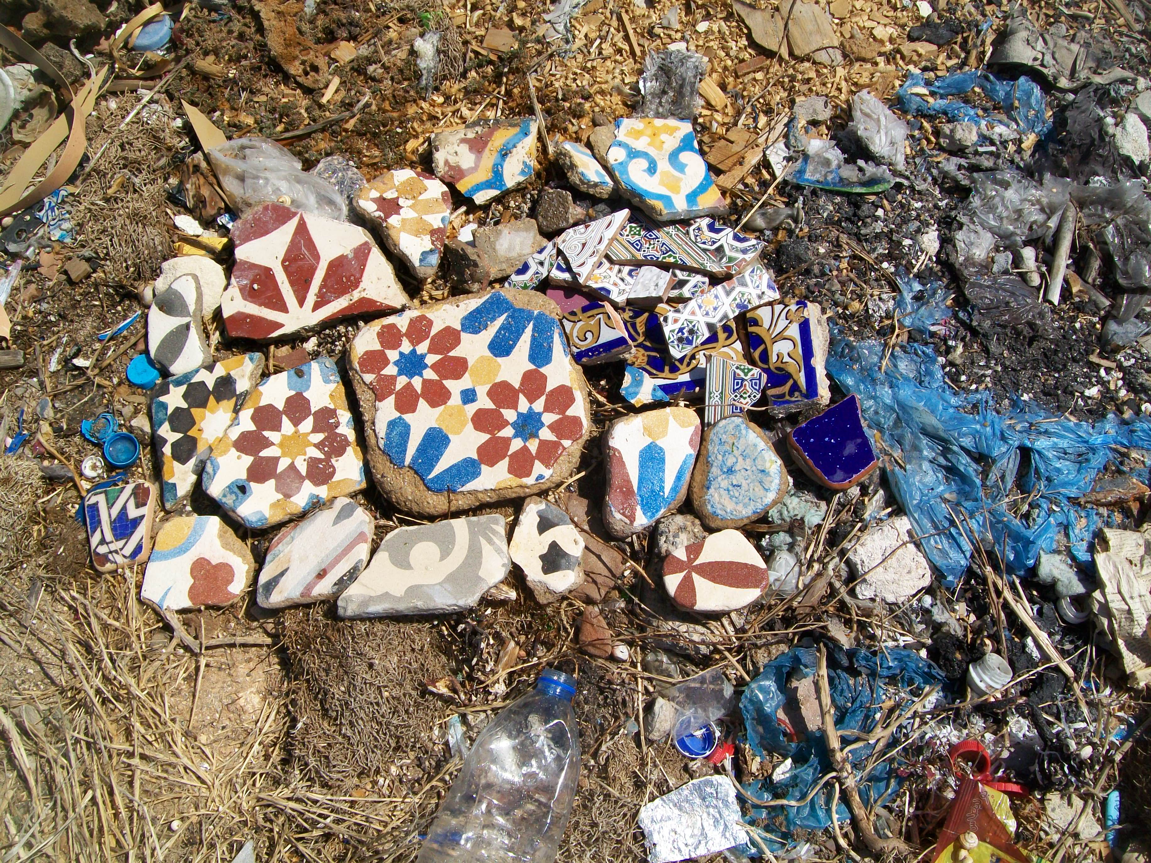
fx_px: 1131
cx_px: 576
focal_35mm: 34
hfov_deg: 54.0
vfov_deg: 41.8
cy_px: 432
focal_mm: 6.1
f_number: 4.9
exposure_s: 1/640
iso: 64
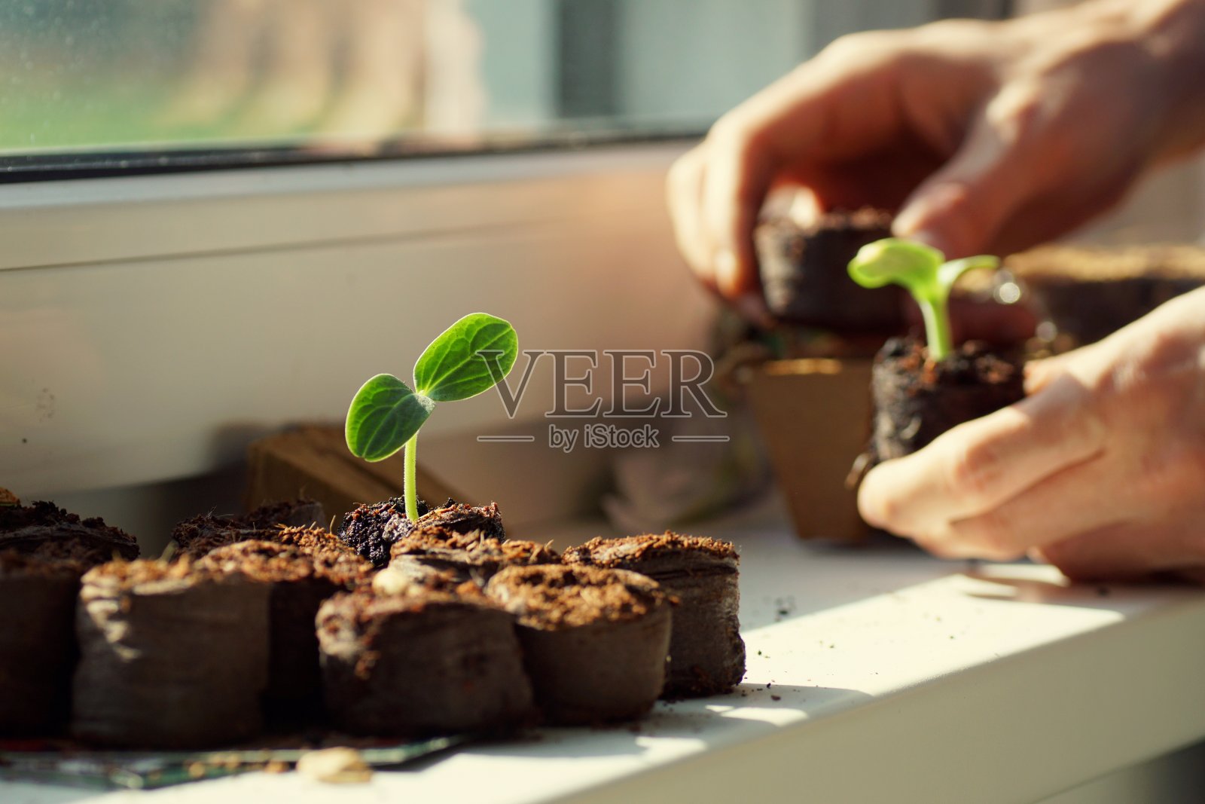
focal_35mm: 135
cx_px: 602
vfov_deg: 10.2
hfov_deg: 15.2
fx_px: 4519
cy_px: 402
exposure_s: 1/400
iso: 250
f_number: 5
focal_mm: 90
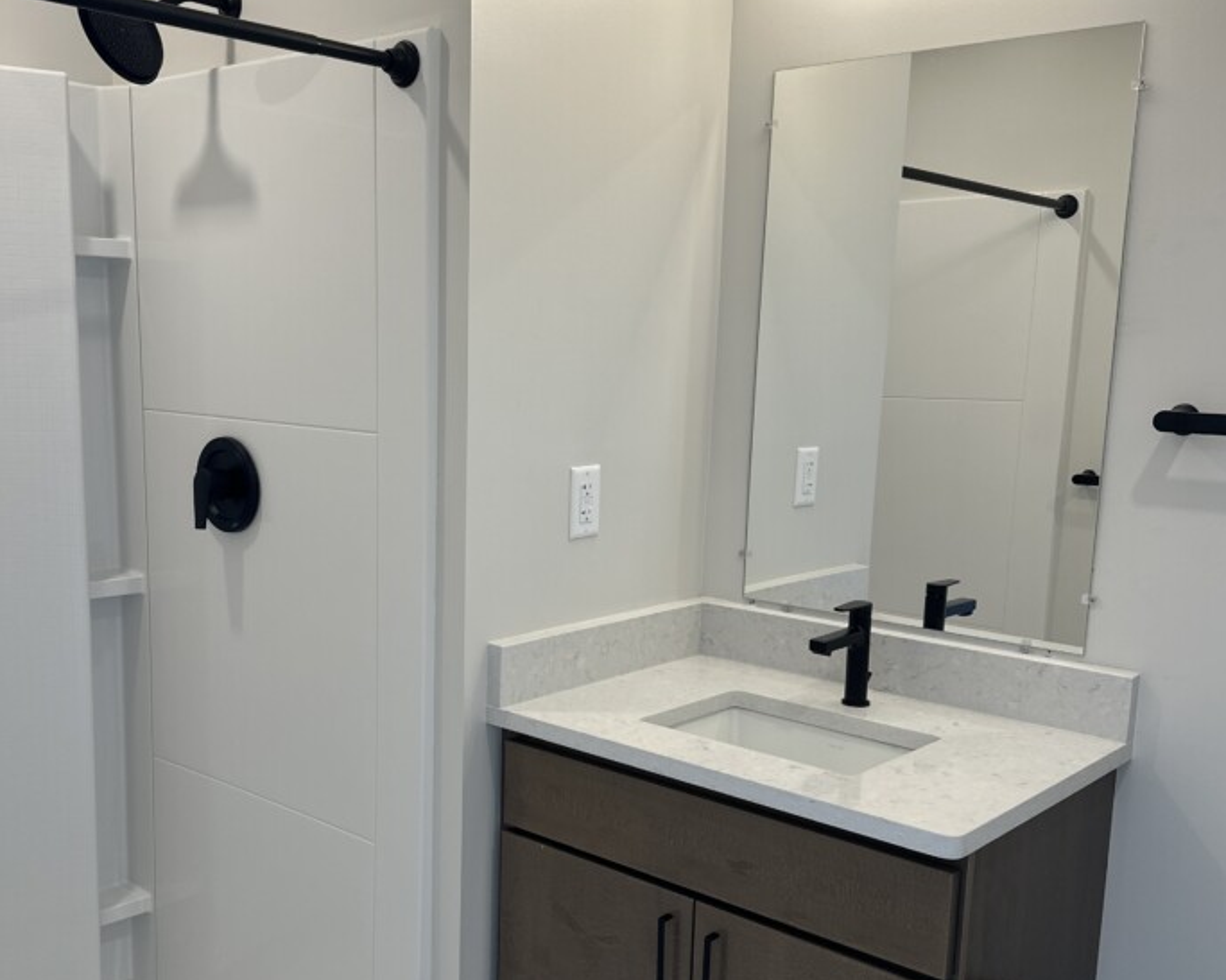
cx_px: 523
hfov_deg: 48.9
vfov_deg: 40.0
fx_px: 1342
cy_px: 566
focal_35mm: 37
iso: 64
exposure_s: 1/120
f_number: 1.78
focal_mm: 6.86
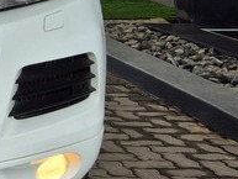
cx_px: -222
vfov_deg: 11.9
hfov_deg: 13.9
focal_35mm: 122
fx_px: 839
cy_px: -38
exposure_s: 1/182
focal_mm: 5.4
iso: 25
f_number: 1.8
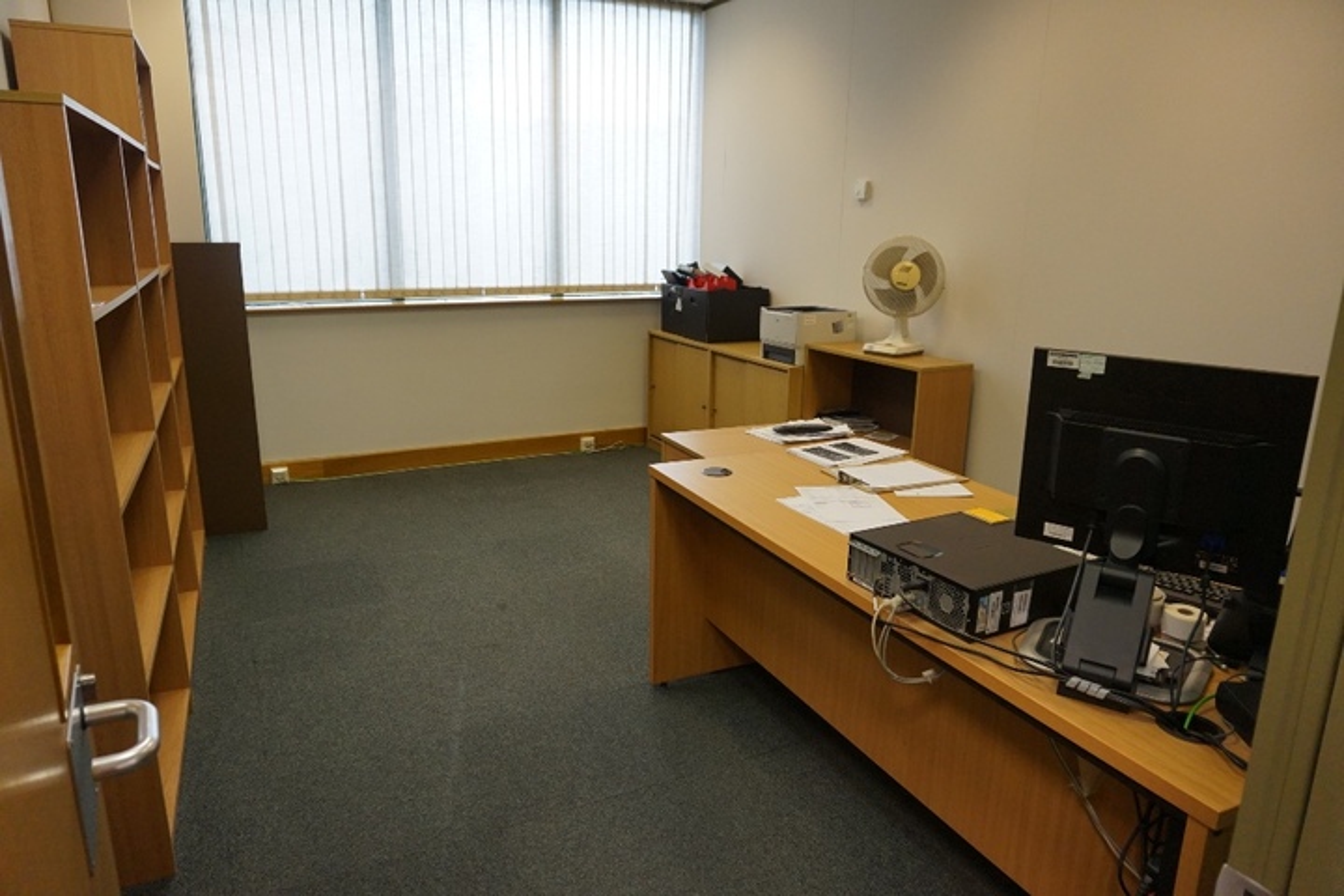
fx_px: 896
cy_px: 448
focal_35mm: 24
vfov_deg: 53.1
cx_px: 672
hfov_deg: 73.7
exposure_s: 1/160
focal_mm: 16
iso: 1250
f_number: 4
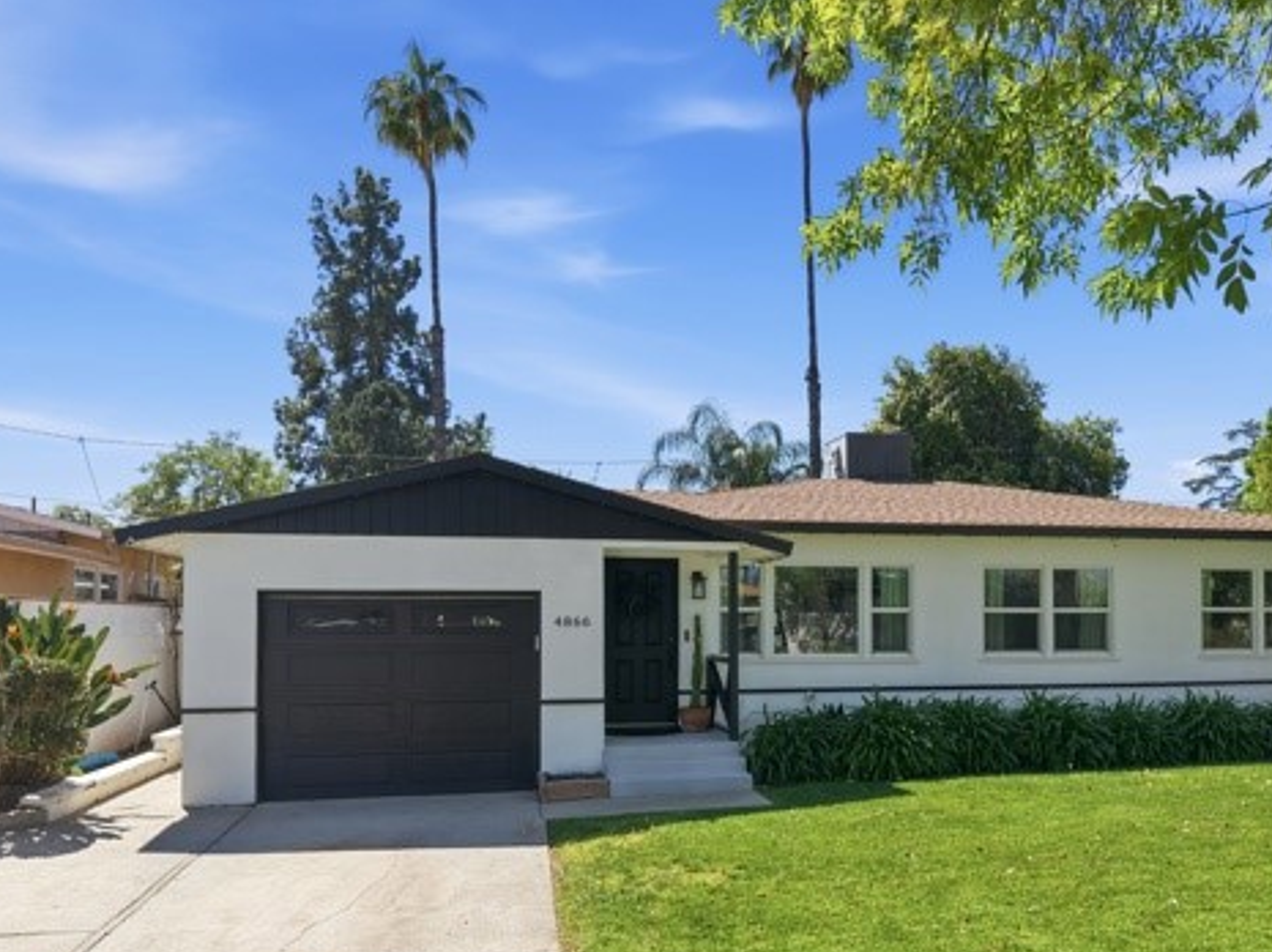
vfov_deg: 45.0
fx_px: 1138
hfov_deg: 57.9
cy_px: 596
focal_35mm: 31
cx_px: 763
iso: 150
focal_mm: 8.7
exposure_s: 1/3200
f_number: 1.8
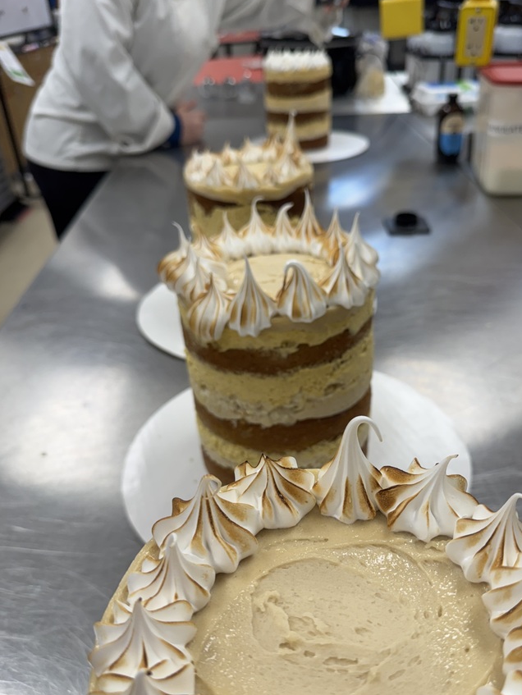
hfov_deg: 48.1
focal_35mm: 29
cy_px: 382
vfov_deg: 61.5
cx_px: 302
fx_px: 583
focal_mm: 6.76
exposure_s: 1/120
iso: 80
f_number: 1.78
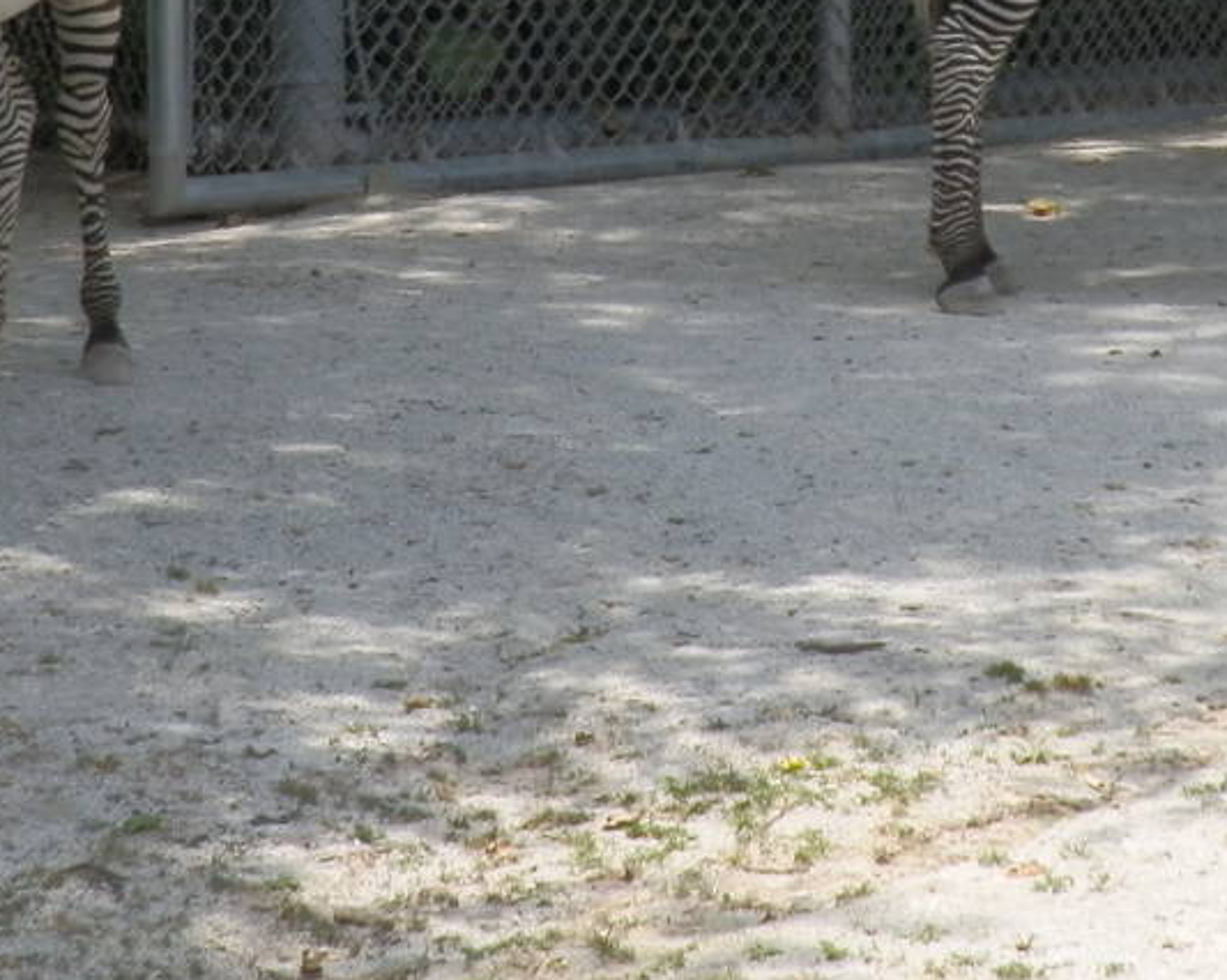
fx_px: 10745
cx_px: 942
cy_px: -120
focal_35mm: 296
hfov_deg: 6.5
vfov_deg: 5.2
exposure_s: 1/400
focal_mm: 18.05
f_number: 4.4
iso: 80
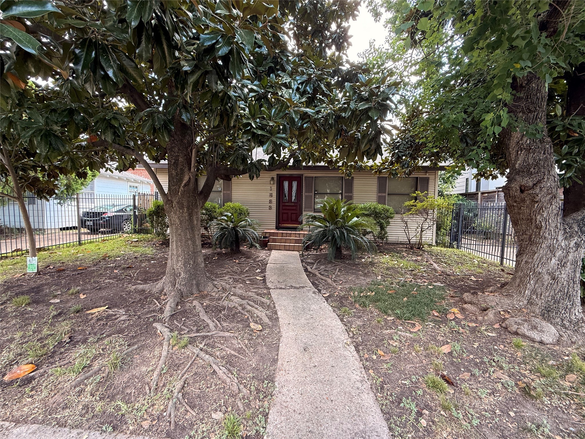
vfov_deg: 85.7
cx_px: 292
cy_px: 220
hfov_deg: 102.1
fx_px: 237
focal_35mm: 14
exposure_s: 1/99
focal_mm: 2.22
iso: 125
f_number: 2.2
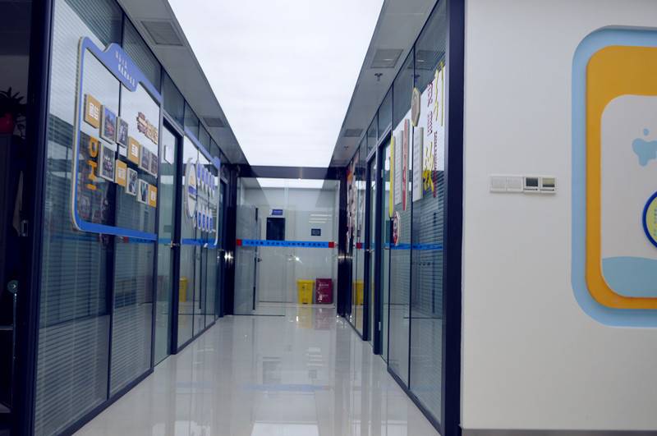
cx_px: 328
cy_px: 218
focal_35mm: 36
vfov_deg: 36.8
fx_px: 656
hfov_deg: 53.2
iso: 180
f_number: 4
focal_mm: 24
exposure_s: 1/125
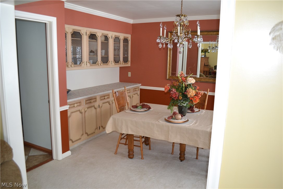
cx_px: 142
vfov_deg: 47.9
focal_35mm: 27
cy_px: 94
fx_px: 212
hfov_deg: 67.4
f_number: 3.5
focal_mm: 18
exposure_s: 1/60
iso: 560
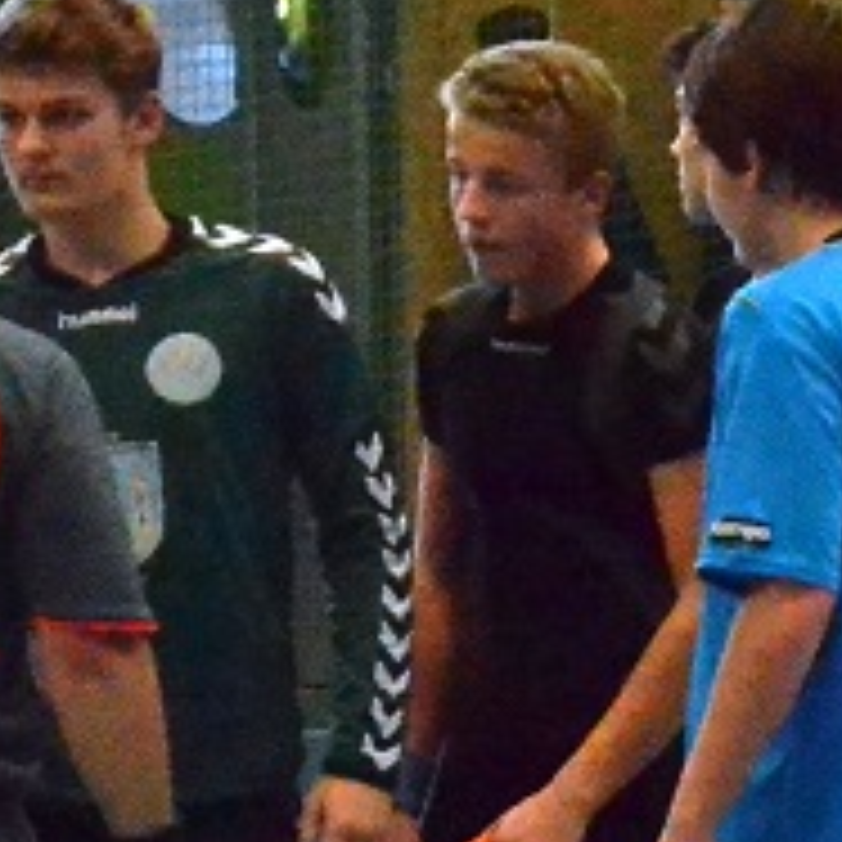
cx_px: 2112
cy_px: 527
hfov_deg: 3.2
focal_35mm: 540
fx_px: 14861
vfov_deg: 3.2
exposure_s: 1/1250
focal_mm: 66
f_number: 5.3
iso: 6400
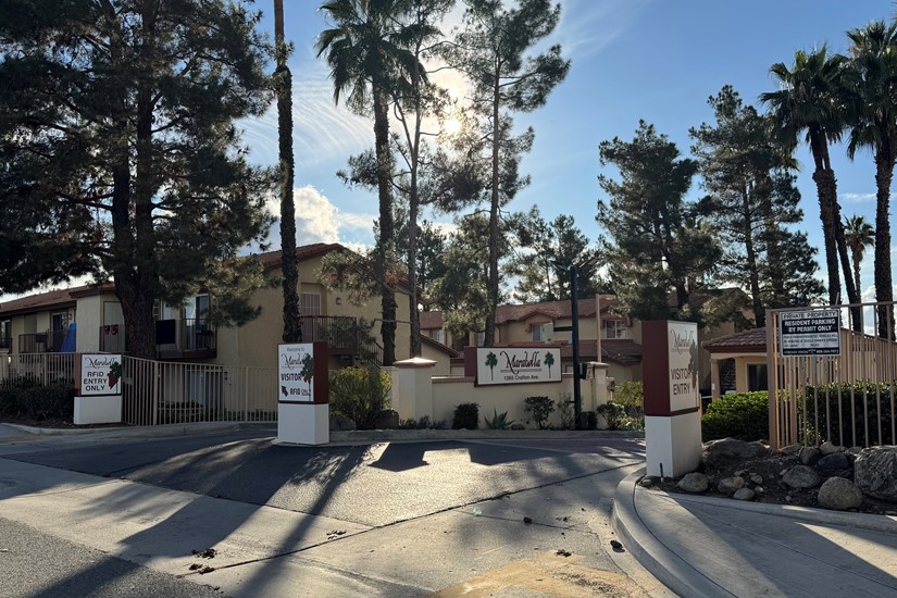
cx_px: 460
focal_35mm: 31
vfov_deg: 42.3
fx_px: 772
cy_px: 314
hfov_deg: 60.3
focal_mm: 6.76
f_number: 1.78
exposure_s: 1/4950
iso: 80
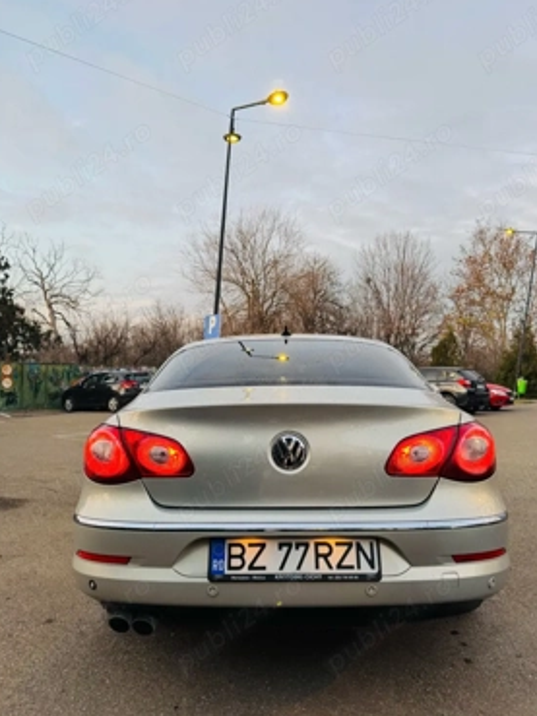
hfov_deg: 53.1
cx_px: 277
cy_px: 345
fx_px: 537
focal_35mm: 26
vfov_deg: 67.3
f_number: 1.78
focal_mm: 6.76
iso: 160
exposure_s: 1/50
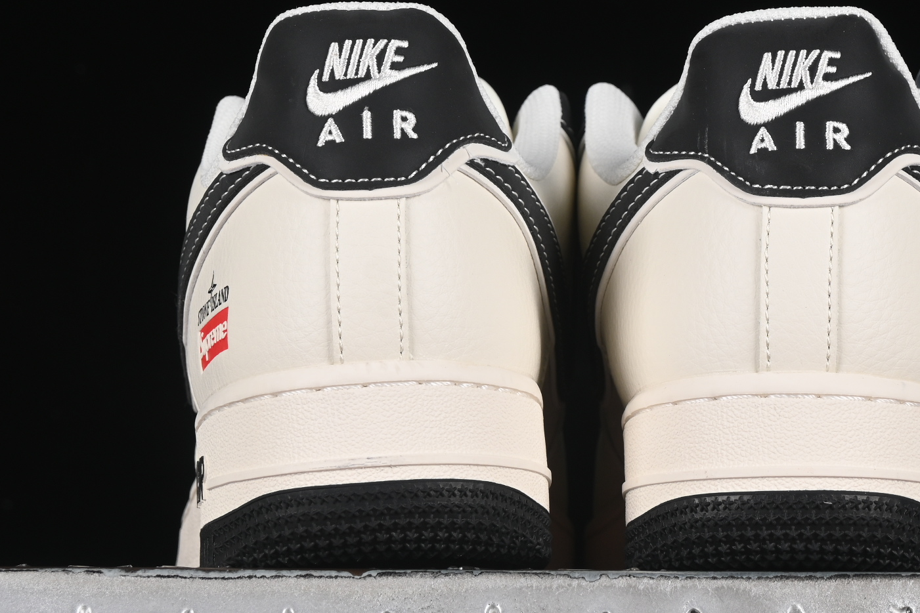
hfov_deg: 13.8
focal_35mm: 149
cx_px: 604
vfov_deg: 9.2
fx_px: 3807
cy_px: 191
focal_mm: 50
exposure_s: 1/80
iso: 160
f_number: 8
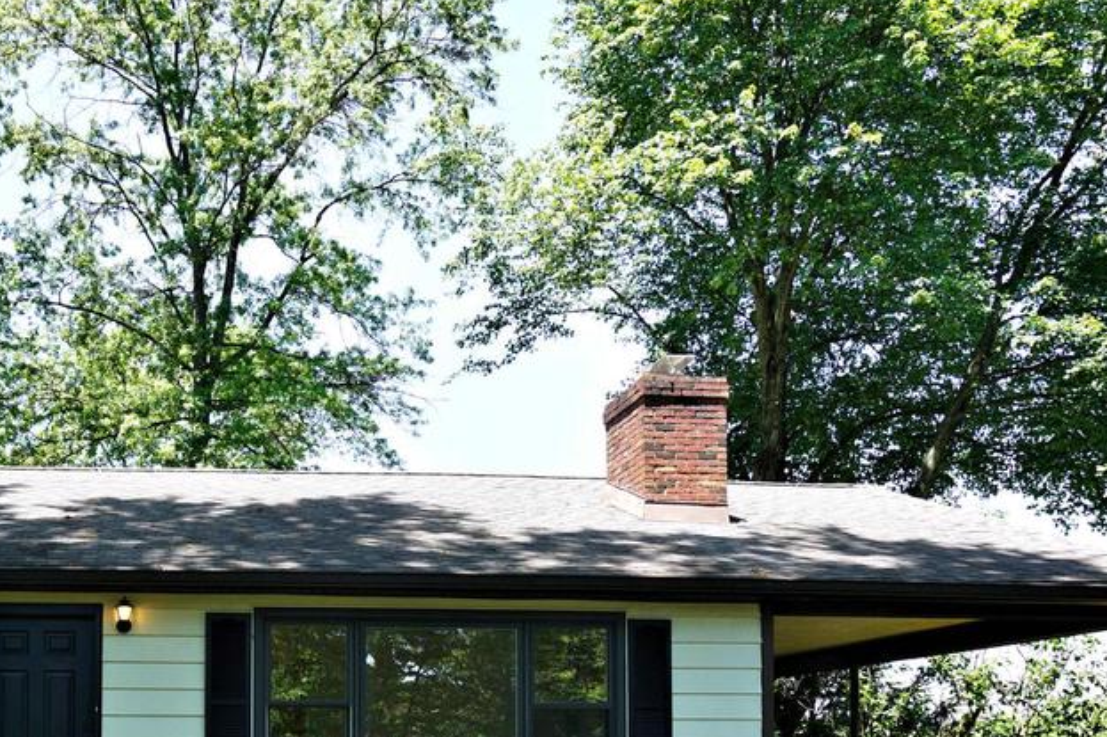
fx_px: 1137
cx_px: 240
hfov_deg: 49.2
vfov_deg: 32.8
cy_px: 749
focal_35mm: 37
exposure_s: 1/80
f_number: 6.3
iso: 100
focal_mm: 16
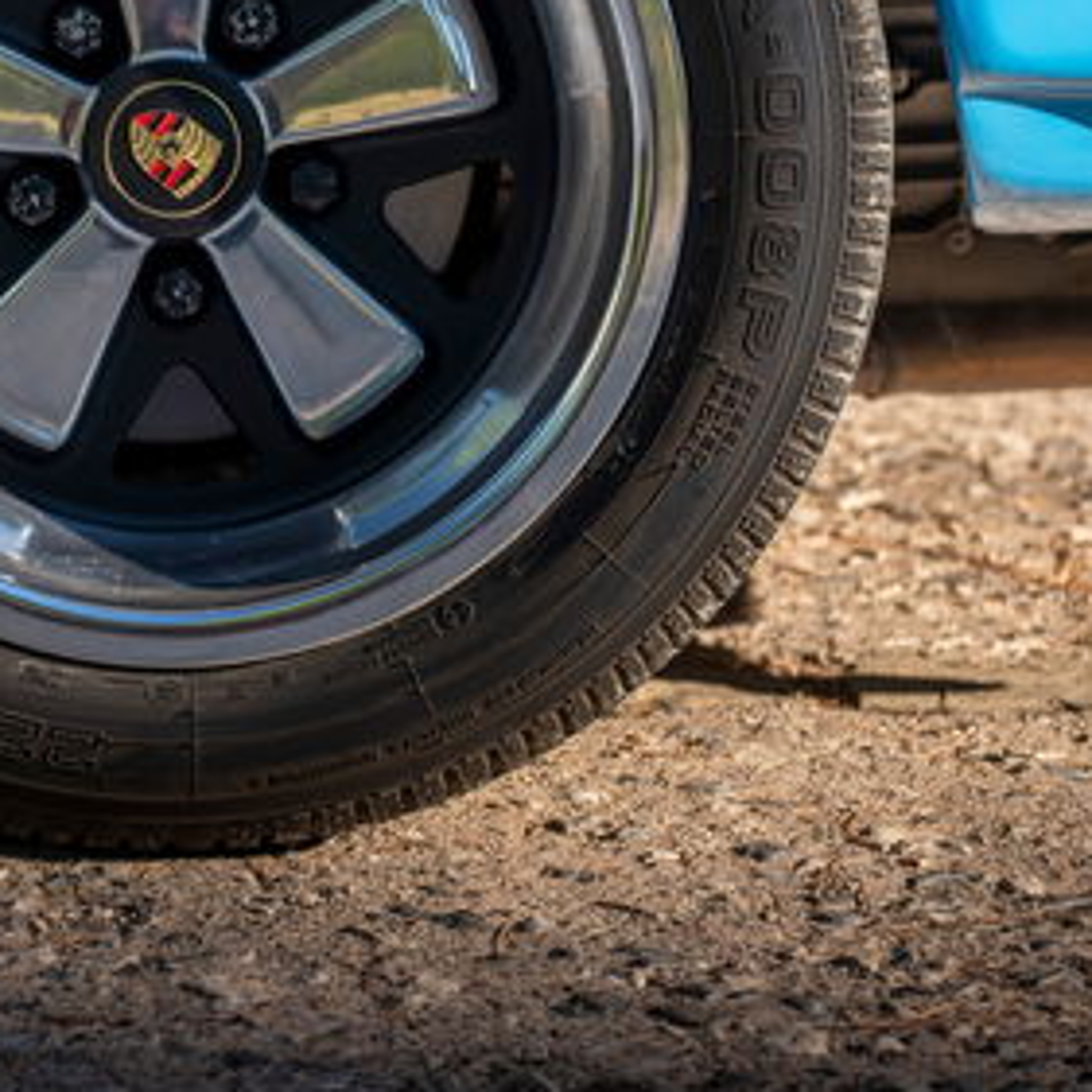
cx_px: 175
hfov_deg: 14.9
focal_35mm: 116
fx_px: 4140
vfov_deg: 14.9
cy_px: 136
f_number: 3.5
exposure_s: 1/100
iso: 100
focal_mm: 50
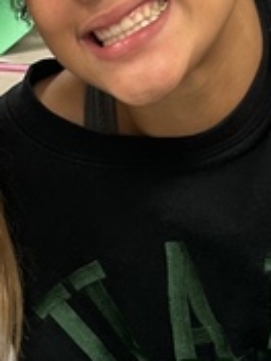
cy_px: 351
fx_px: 1576
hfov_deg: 9.8
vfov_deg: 12.9
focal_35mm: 151
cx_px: 12
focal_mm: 5.7
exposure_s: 1/61
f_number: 1.5
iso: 100
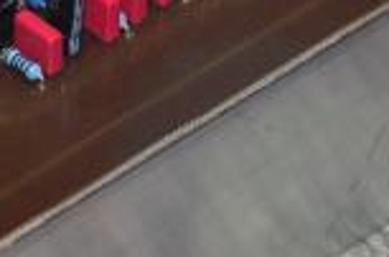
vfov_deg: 2.0
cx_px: -20
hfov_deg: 3.1
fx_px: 7203
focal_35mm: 669
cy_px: 22
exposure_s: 1/200
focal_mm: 85
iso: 200
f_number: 11
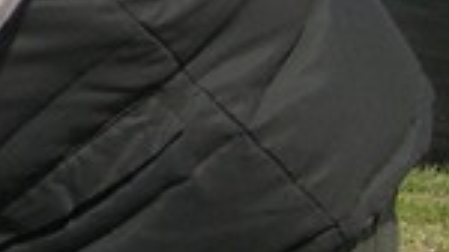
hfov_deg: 6.8
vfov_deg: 4.3
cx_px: -961
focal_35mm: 283
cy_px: 96
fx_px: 3366
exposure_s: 1/283
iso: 100
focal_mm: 8
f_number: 7.6
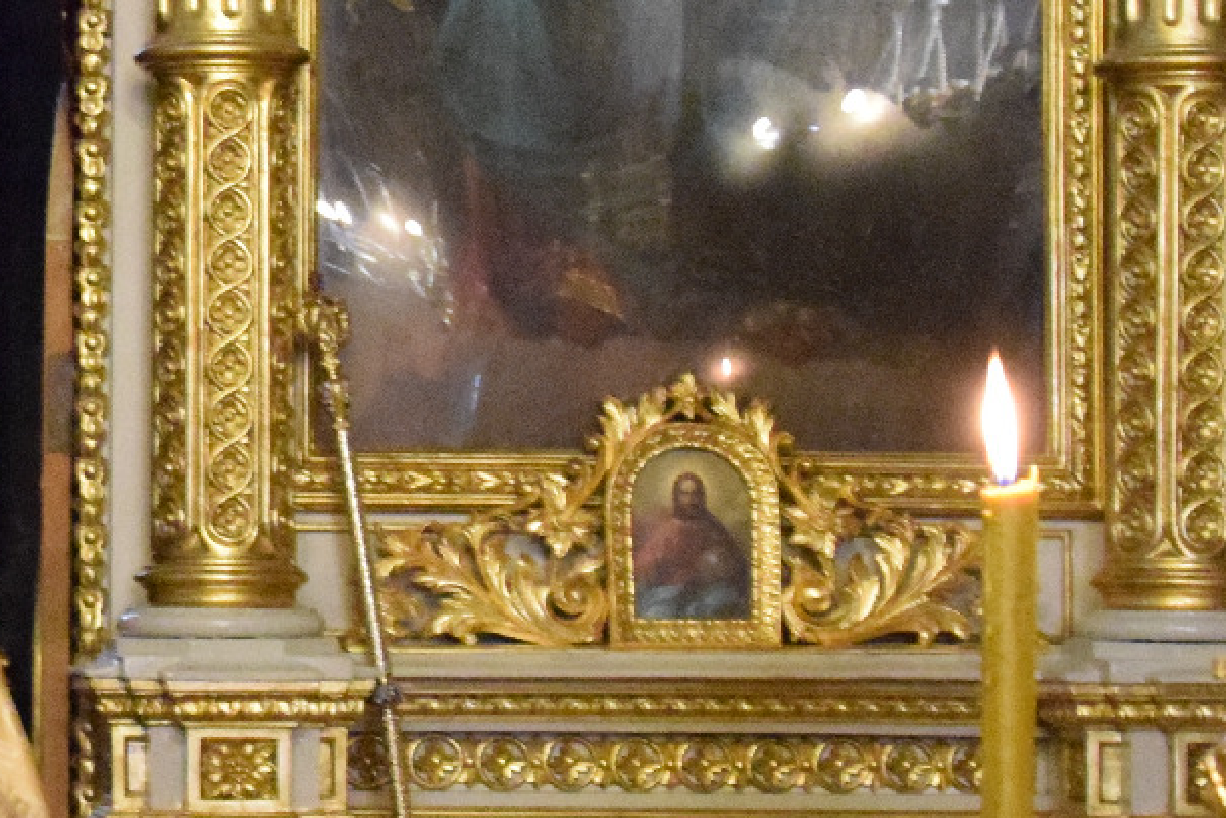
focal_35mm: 168
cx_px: -256
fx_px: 5721
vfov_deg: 8.2
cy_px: 446
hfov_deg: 12.0
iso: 8000
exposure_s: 1/60
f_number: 4.2
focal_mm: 30
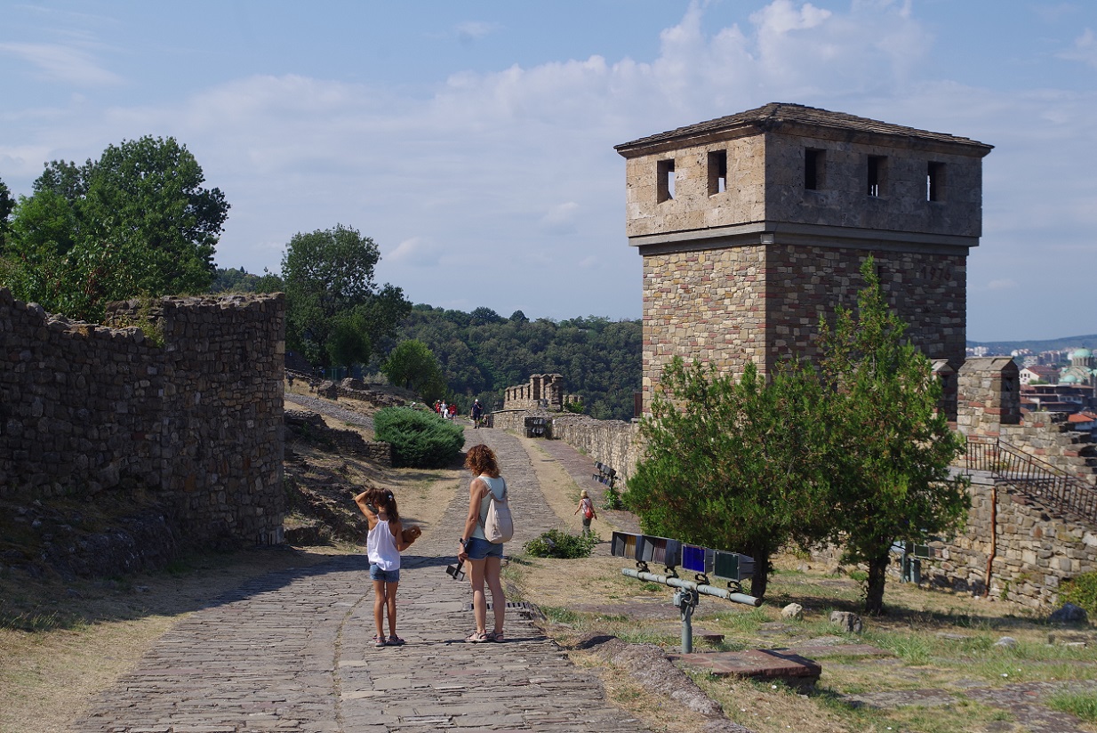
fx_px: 1494
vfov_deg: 27.6
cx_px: 548
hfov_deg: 40.3
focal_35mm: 49
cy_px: 366
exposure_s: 1/250
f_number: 8
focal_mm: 32.5
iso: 100
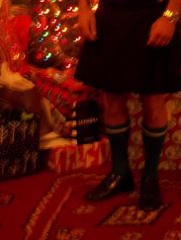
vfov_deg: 19.9
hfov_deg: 15.4
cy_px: 6
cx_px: 100
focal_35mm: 96
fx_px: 668
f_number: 3.1
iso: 80
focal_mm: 6.5
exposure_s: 1/2
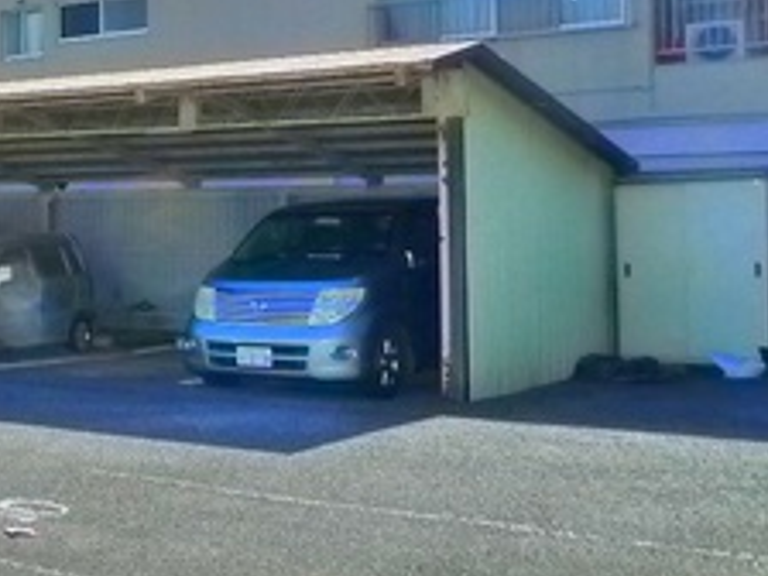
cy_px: 238
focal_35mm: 75
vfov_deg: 19.6
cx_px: -418
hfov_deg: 21.4
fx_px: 1664
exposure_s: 1/640
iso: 400
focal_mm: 5.1
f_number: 4
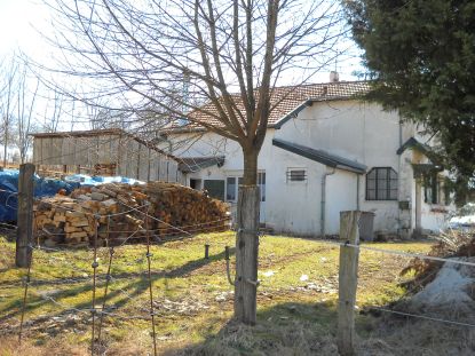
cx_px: 238
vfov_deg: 30.3
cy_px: 178
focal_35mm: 48
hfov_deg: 39.7
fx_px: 658
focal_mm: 7.88
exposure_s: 1/239
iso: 64
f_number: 3.3
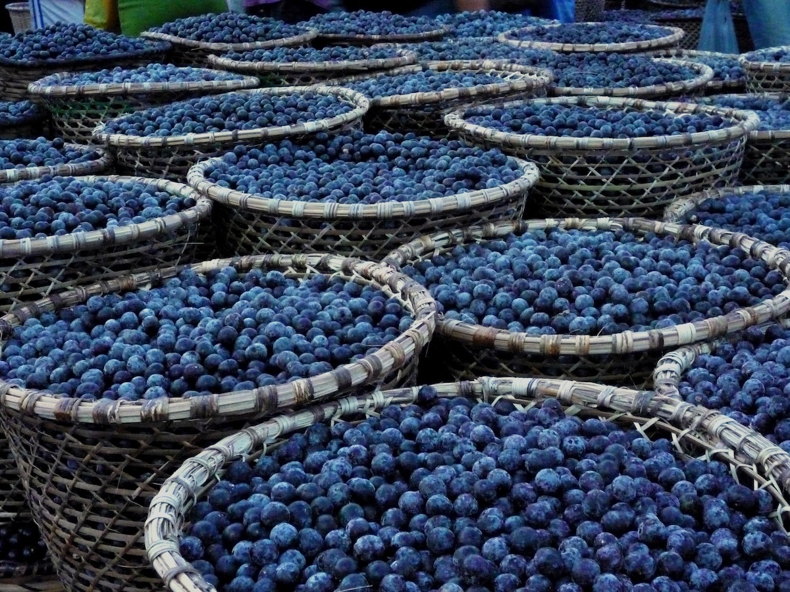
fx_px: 1255
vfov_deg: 26.6
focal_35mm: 55
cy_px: 296
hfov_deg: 34.9
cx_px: 395
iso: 800
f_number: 4.9
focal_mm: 8.8
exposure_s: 1/30
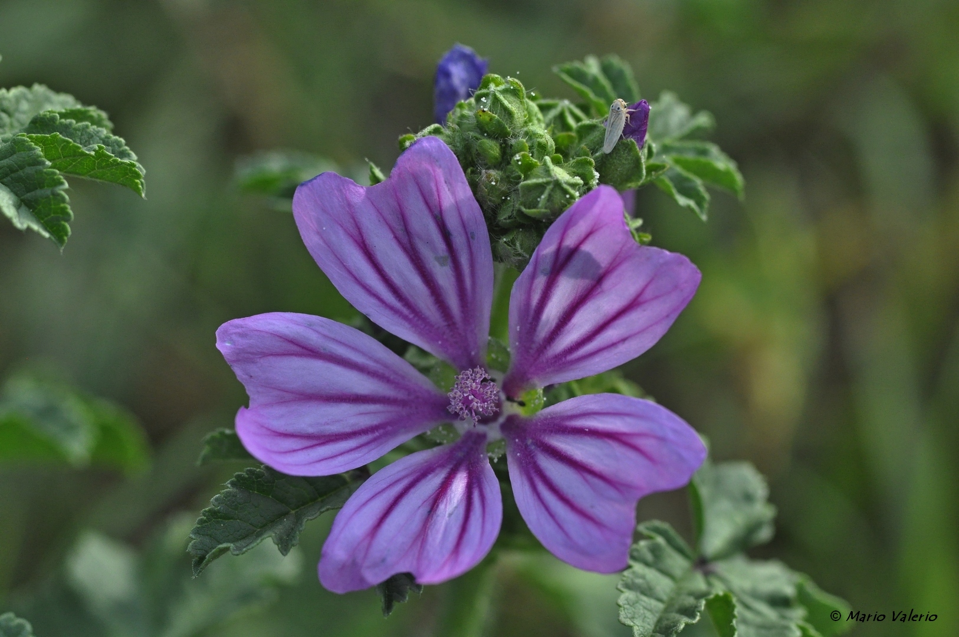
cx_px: 480
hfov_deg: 13.1
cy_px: 318
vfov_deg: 8.7
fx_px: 4191
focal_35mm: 158
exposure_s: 1/500
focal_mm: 105
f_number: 9
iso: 1000
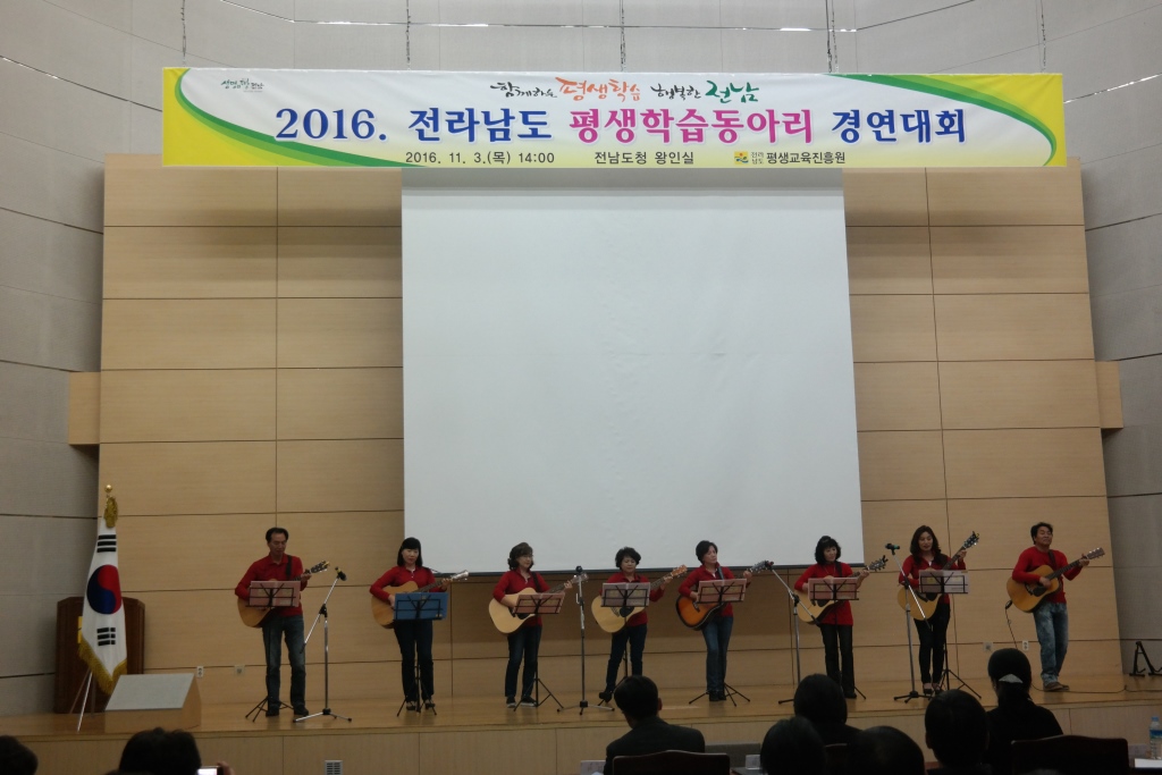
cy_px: 388
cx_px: 581
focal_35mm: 44
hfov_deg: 44.5
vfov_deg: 30.5
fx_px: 1420
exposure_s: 1/50
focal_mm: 29
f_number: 4
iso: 800
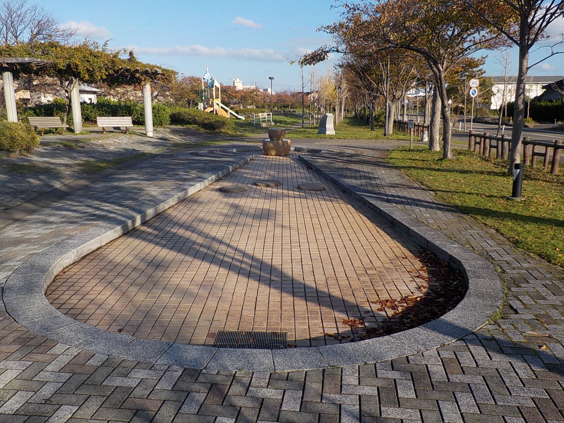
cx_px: 282
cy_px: 212
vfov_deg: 46.8
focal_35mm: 30
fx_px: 489
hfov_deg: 60.0
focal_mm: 4.1
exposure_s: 1/1250
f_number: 3.3
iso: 125
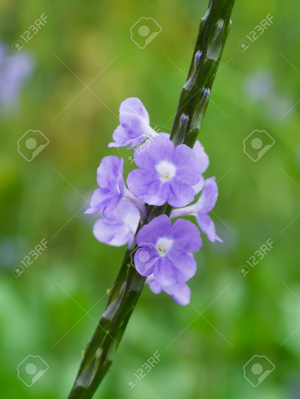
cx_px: 150
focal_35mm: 90
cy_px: 200
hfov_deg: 16.4
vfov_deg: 21.8
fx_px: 1039
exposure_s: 1/200
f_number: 9
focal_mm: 45
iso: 400
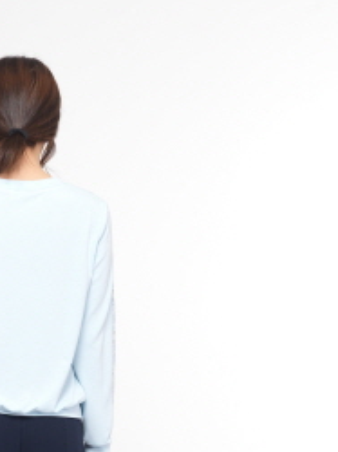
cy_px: 349
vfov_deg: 13.2
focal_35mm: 149
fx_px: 1943
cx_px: 36
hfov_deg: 9.9
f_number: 9
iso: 100
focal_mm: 80
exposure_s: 1/250
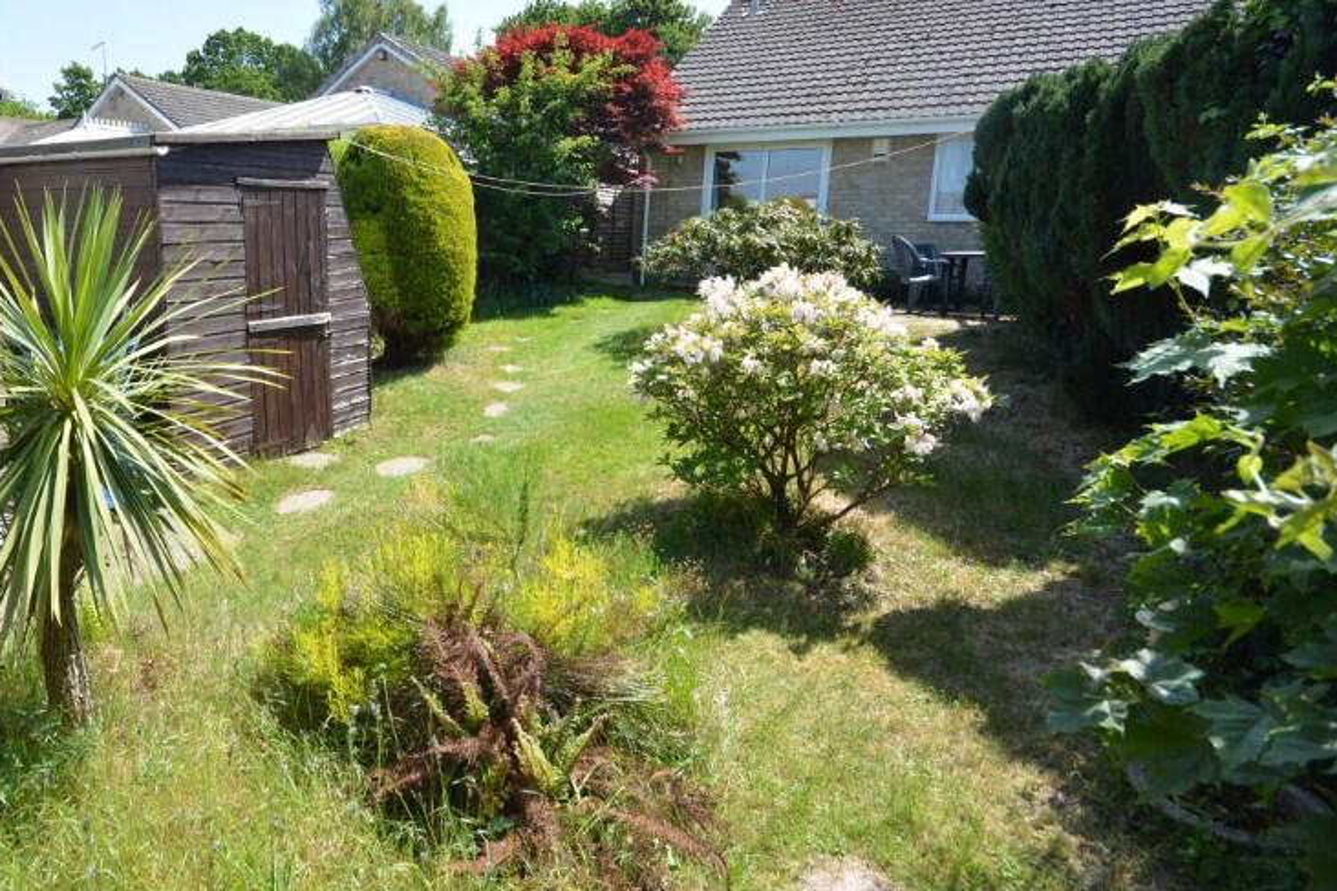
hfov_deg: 79.0
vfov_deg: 59.2
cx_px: 465
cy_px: 375
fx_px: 780
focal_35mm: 21
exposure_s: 1/500
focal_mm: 10
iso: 400
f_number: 8
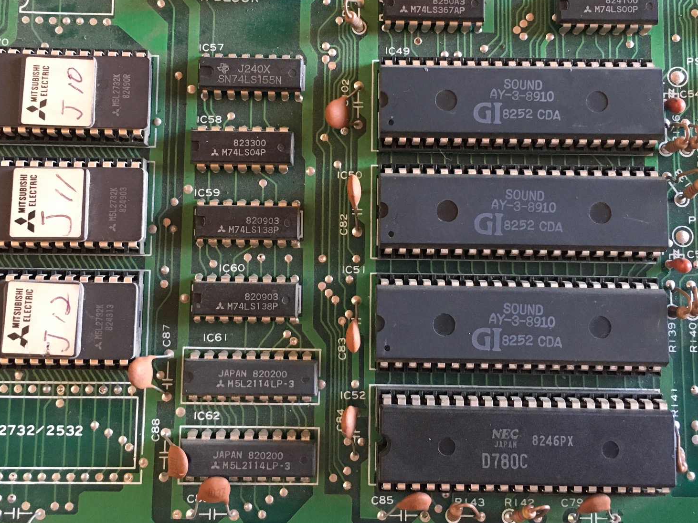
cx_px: 331
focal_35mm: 40
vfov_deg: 35.6
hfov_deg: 46.8
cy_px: 173
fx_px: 806
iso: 200
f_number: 2.2
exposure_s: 1/20
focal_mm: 4.15
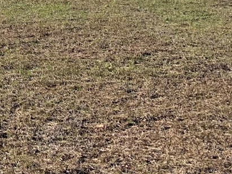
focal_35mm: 102
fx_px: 684
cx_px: -138
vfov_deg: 12.8
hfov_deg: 17.0
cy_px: -167
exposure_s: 1/1953
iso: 25
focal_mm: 4.25
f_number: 1.8
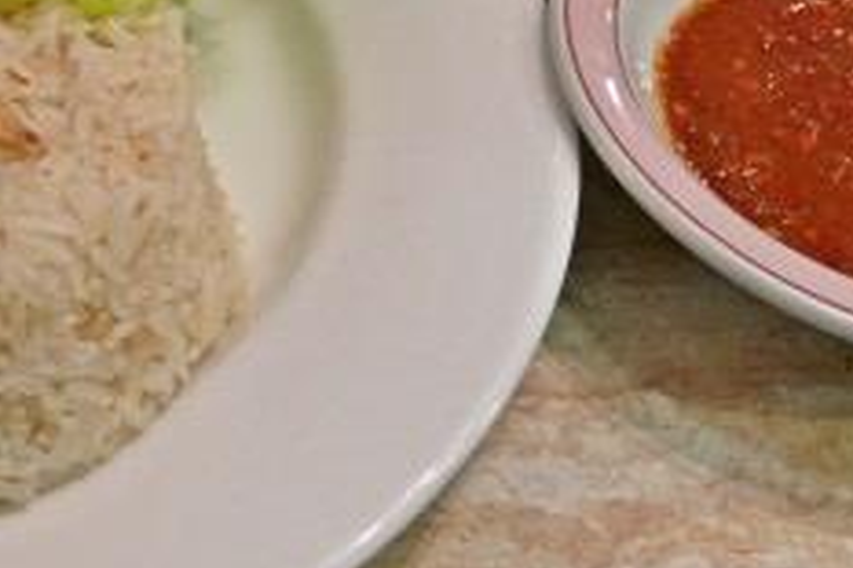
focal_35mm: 70
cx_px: 231
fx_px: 1657
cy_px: -15
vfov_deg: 18.8
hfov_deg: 28.5
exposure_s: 1/10
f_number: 2.8
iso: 200
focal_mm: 7.4
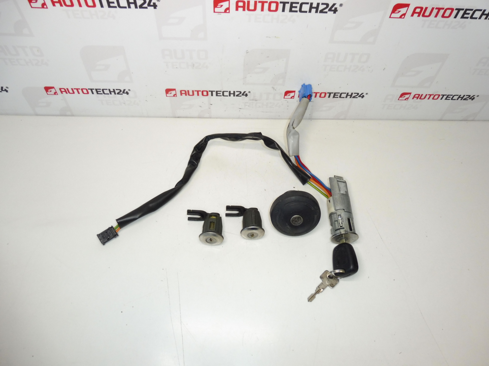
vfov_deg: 56.8
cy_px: 183
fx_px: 339
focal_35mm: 24
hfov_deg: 71.6
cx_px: 244
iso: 200
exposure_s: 1/125
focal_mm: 4.3
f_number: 3.5
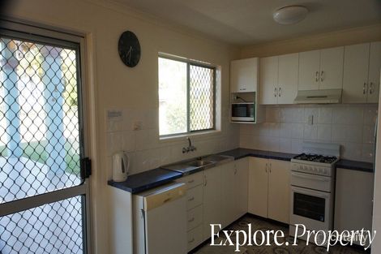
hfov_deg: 73.8
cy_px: 127
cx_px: 190
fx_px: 254
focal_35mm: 24
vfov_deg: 53.1
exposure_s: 1/60
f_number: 5.6
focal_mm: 16
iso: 400
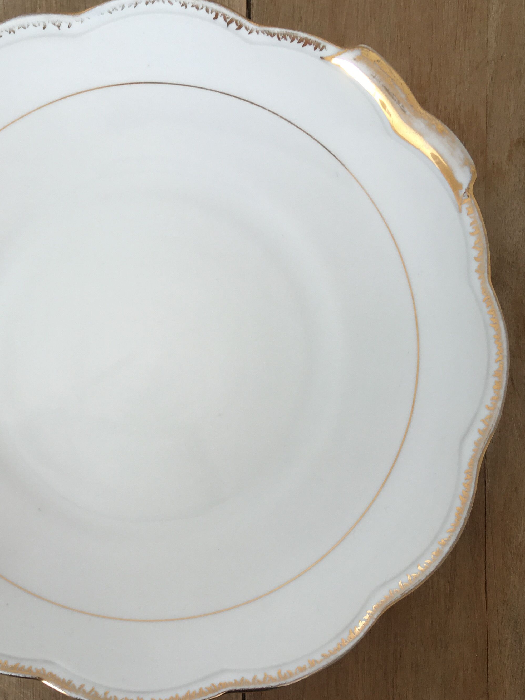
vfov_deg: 42.9
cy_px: 391
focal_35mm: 44
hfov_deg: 32.4
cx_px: 145
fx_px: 890
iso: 25
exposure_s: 1/50
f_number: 2.2
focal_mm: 4.15
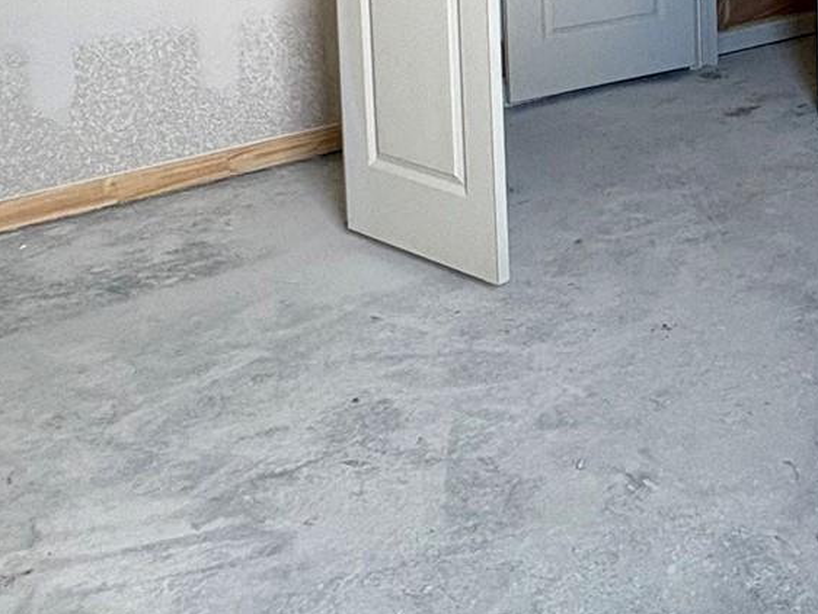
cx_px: 835
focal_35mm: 51
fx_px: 1206
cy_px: -172
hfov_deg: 33.9
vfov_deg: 25.0
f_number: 2.2
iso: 125
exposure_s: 1/99
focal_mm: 2.22
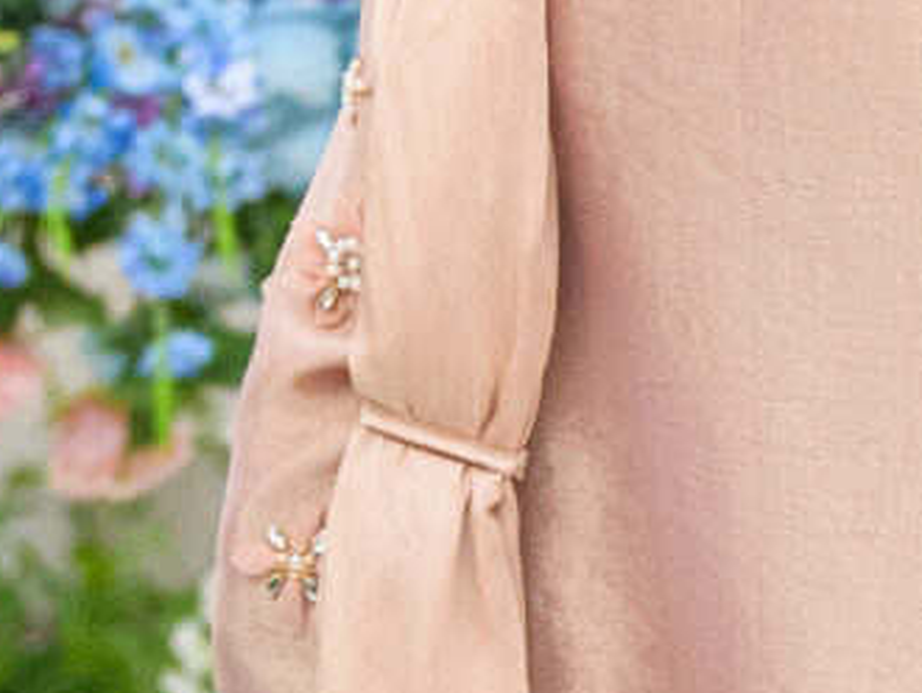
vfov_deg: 4.1
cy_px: 1160
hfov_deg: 5.5
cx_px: 912
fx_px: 9542
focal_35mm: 358
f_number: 2.8
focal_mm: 48
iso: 400
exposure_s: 1/400
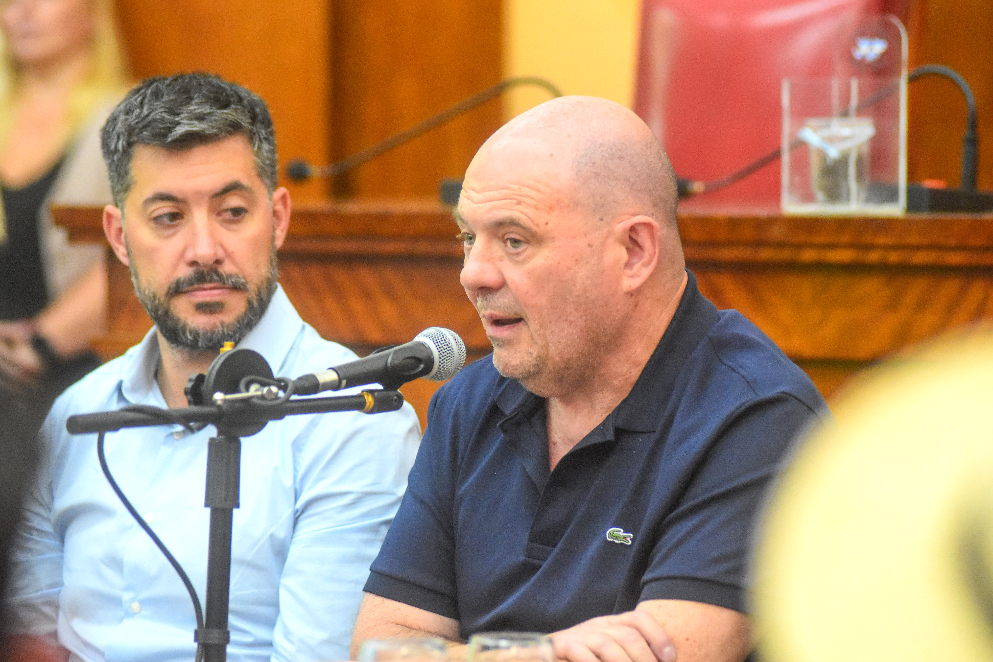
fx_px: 5999
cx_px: 496
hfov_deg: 9.5
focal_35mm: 218
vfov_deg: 6.3
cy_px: 331
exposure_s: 1/500
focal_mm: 145
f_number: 3.5
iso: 5000
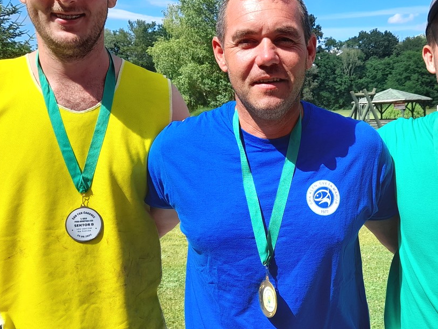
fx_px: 557
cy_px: 177
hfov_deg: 42.5
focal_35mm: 44
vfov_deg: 32.9
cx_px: 285
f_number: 2
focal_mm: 4.6
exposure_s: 1/715
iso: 20
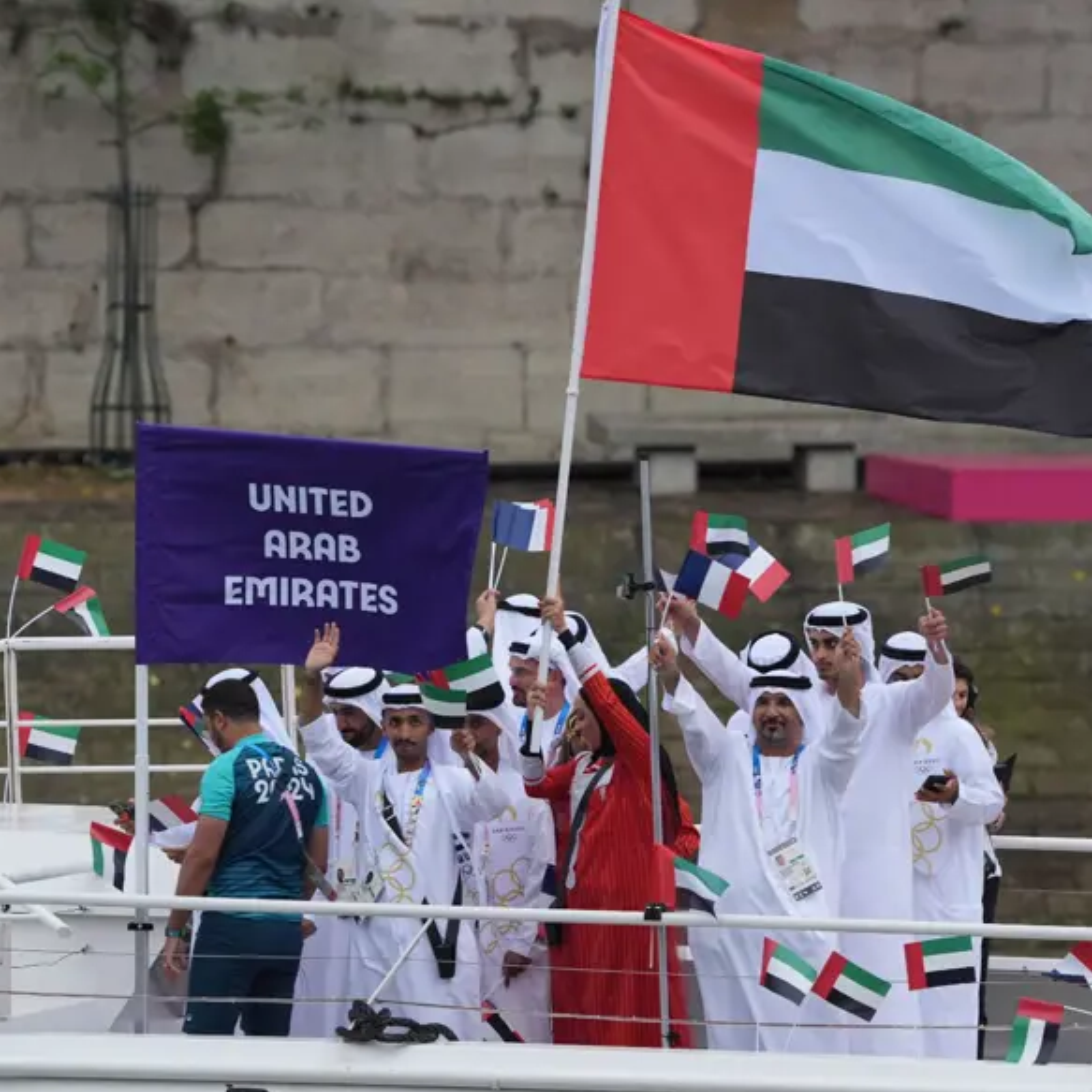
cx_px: 644
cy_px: 545
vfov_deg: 3.4
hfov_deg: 3.4
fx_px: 18309
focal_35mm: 513
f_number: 6.3
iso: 2000
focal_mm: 400
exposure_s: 1/400
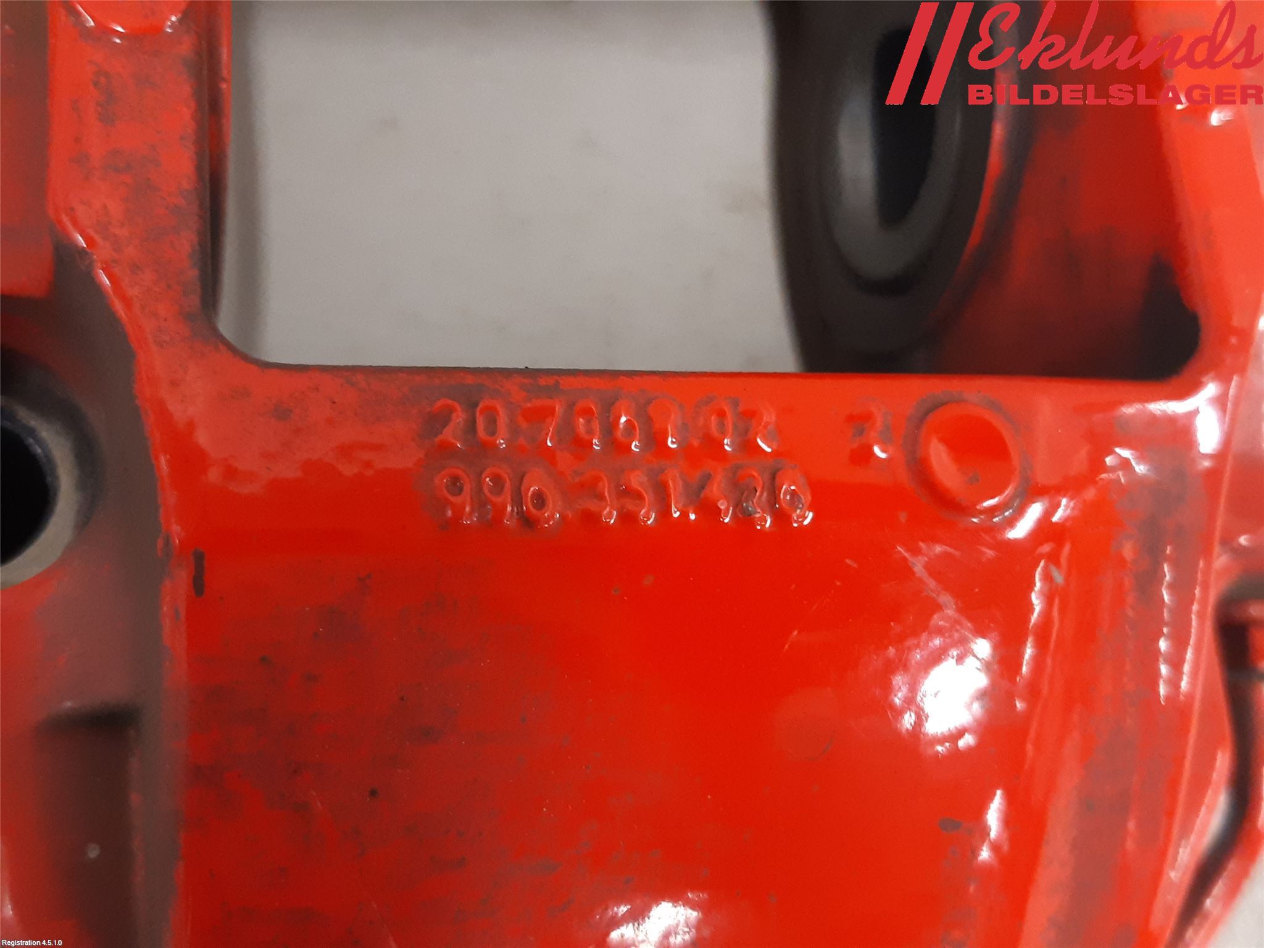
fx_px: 949
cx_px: 632
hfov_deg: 67.3
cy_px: 474
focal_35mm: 26
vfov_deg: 53.1
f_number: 1.7
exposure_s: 1/33
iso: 250
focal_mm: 3.93
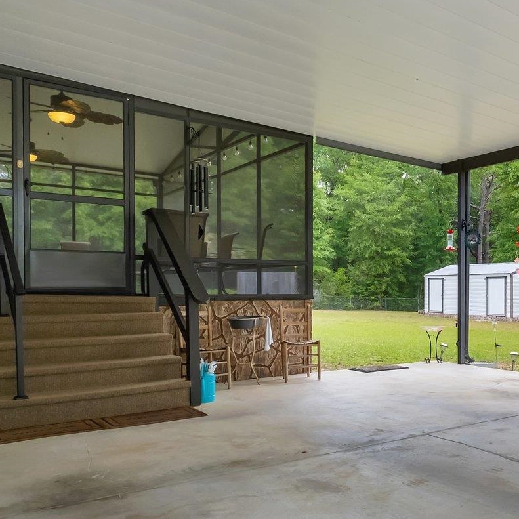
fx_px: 560
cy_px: 262
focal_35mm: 33
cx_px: 478
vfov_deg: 49.7
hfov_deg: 44.7
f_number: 8
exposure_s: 1/200
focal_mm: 10
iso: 500
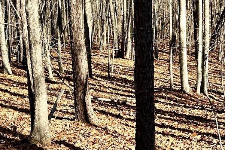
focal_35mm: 85
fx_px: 531
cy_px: 52
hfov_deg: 22.7
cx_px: 241
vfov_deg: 16.1
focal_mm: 6.86
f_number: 1.78
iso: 80
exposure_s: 1/1988
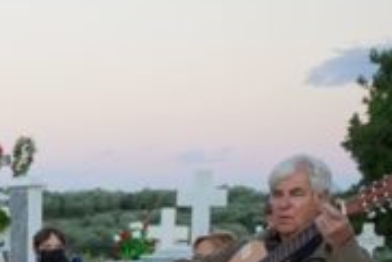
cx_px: -152
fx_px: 1328
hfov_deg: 15.7
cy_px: 458
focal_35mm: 122
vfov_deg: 10.6
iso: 200
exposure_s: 1/60
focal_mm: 21
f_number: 4
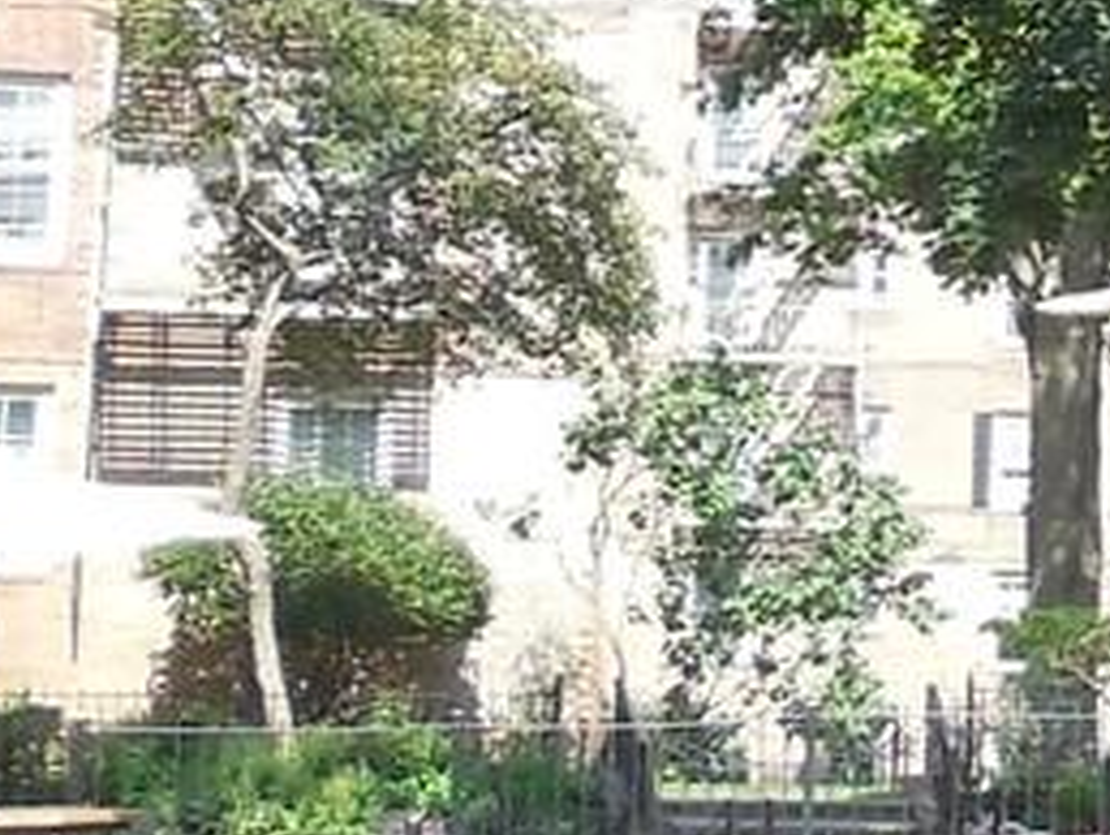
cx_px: 2556
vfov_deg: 6.2
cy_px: -103
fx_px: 7639
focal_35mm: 238
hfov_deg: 7.8
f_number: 3.2
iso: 125
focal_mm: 5.3
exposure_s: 1/500
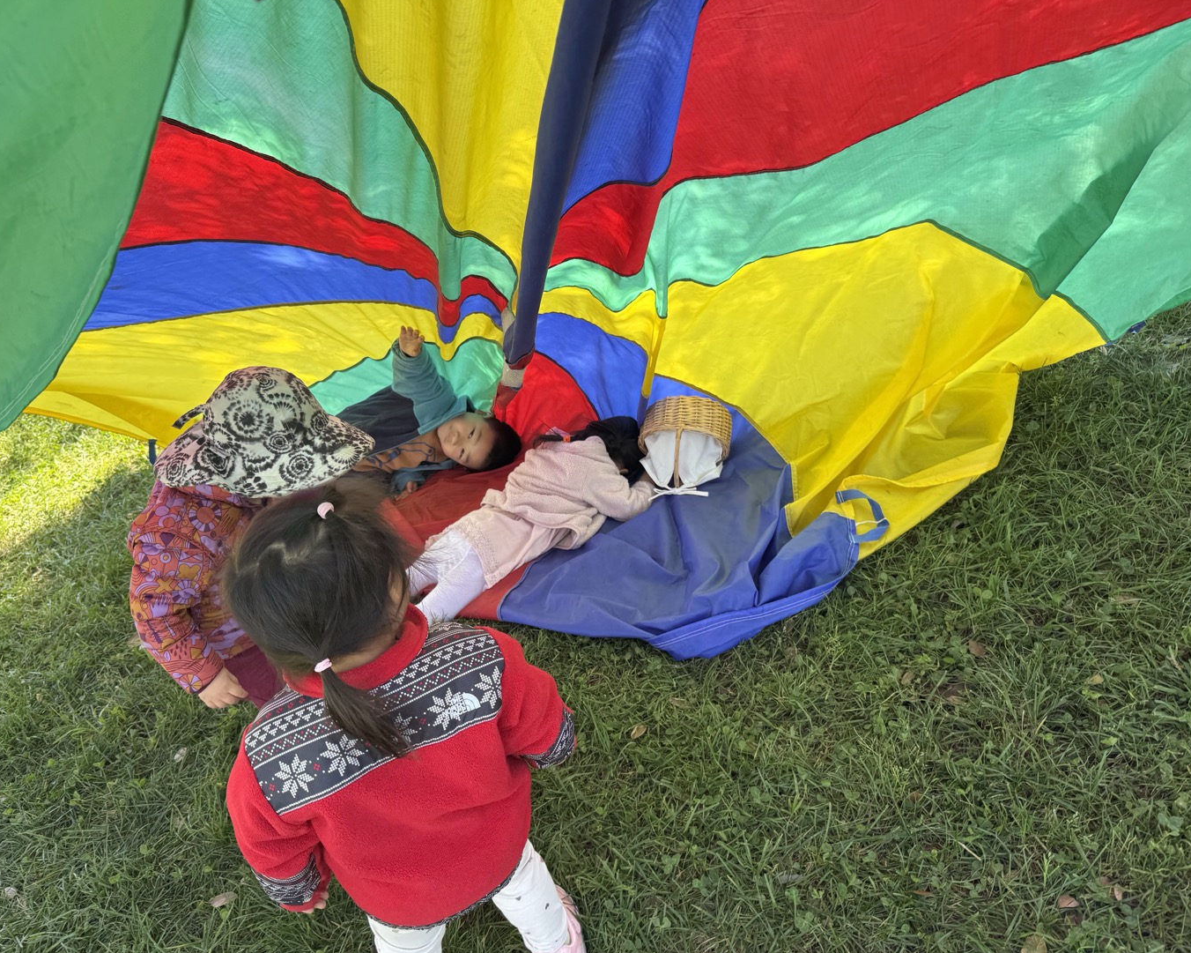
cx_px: 551
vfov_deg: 54.9
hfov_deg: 66.0
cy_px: 491
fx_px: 916
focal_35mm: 26
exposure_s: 1/198
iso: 80
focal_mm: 6.76
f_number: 1.78
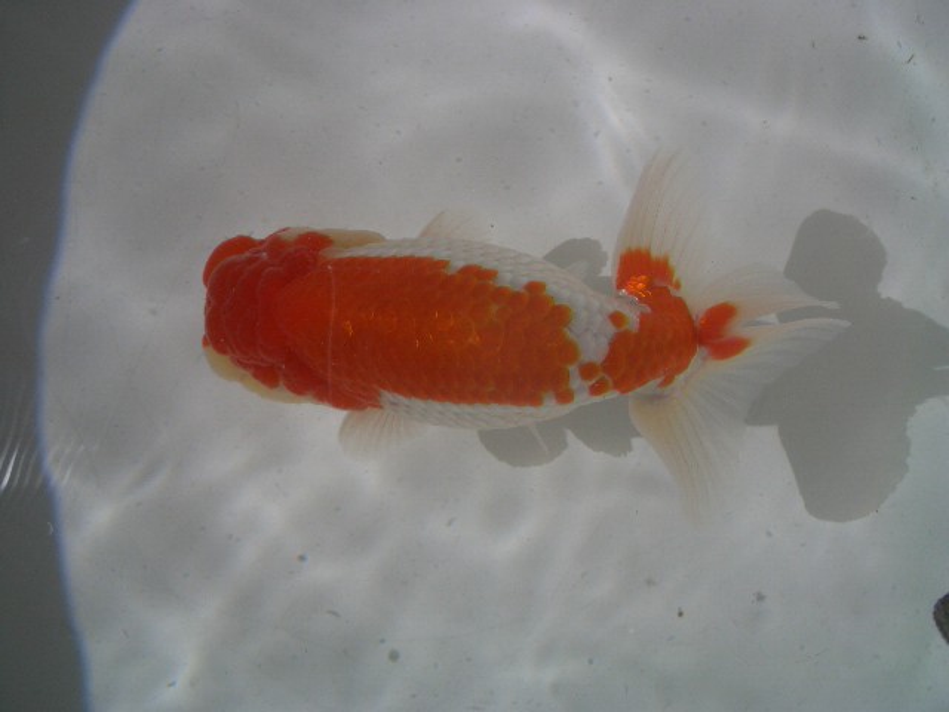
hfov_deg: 52.6
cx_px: 474
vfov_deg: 40.7
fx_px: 960
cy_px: 356
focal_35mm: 35
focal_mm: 5.8
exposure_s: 1/2000
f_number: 4.3
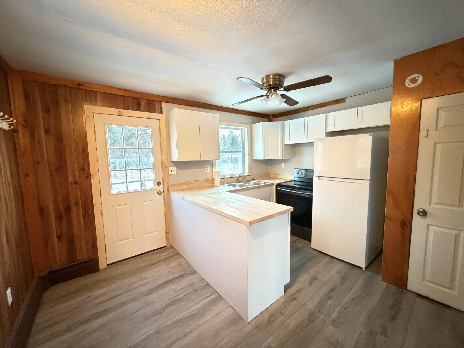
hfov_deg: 102.1
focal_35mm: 14
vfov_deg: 85.7
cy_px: 174
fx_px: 188
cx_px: 232
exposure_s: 1/30
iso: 1600
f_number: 2.2
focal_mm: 2.22
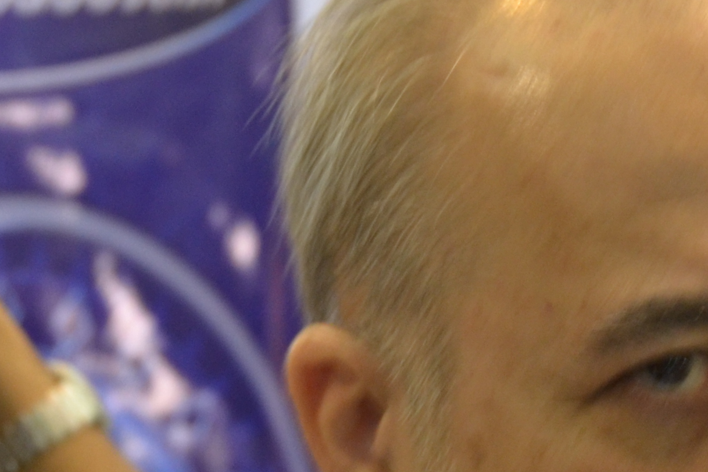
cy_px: 332
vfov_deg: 7.8
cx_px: 147
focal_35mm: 176
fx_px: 3459
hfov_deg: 11.6
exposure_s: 1/30
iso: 800
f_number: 4
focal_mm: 31
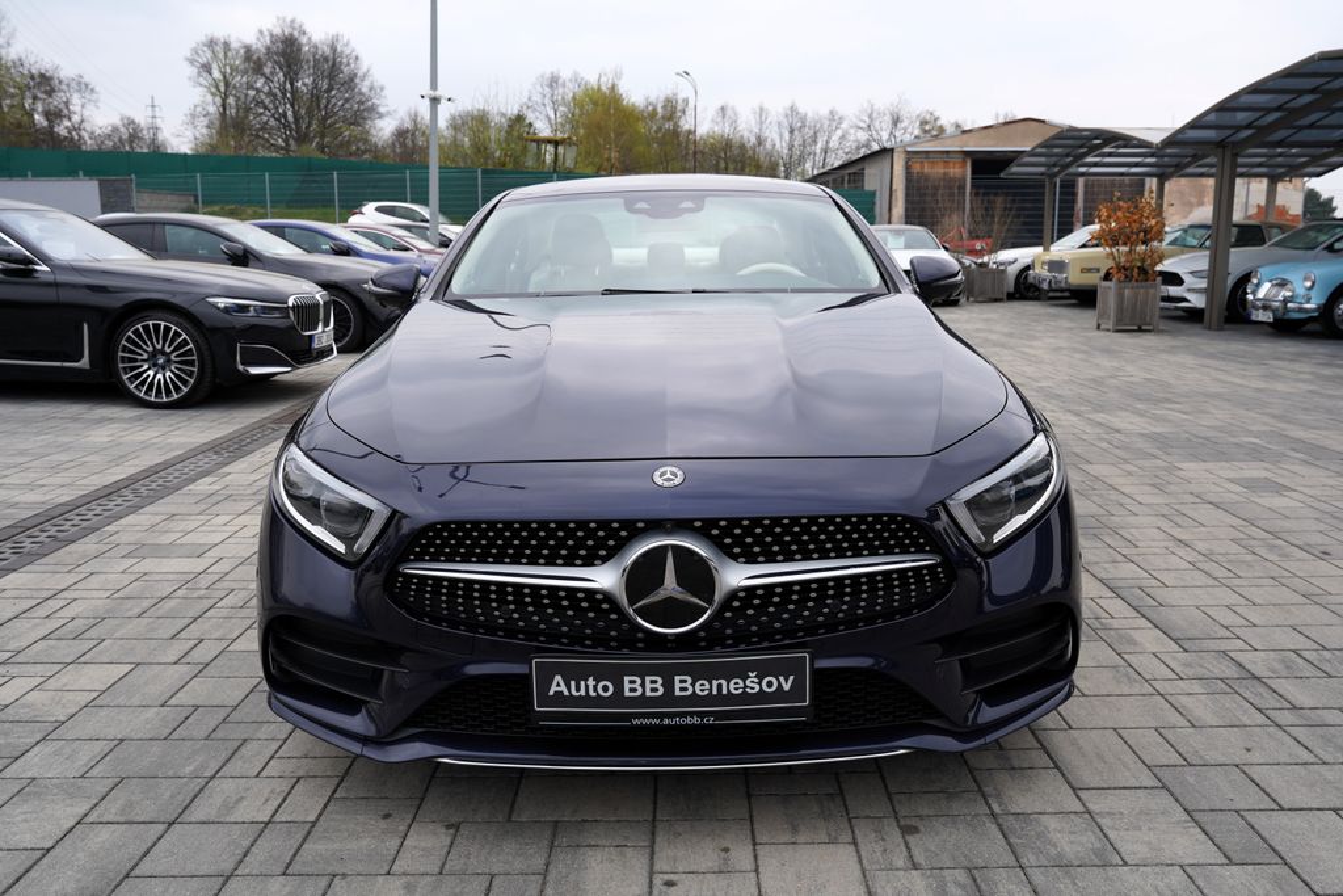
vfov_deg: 45.0
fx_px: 1082
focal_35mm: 29
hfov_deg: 63.7
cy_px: 448
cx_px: 672
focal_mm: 29
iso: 100
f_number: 5.6
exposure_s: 1/125
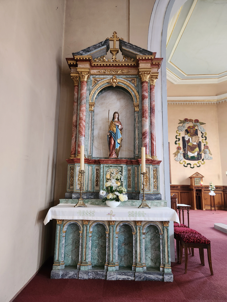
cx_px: 114
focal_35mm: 23
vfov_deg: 73.9
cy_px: 151
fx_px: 201
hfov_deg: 58.9
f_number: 1.8
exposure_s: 1/40
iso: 640
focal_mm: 5.4
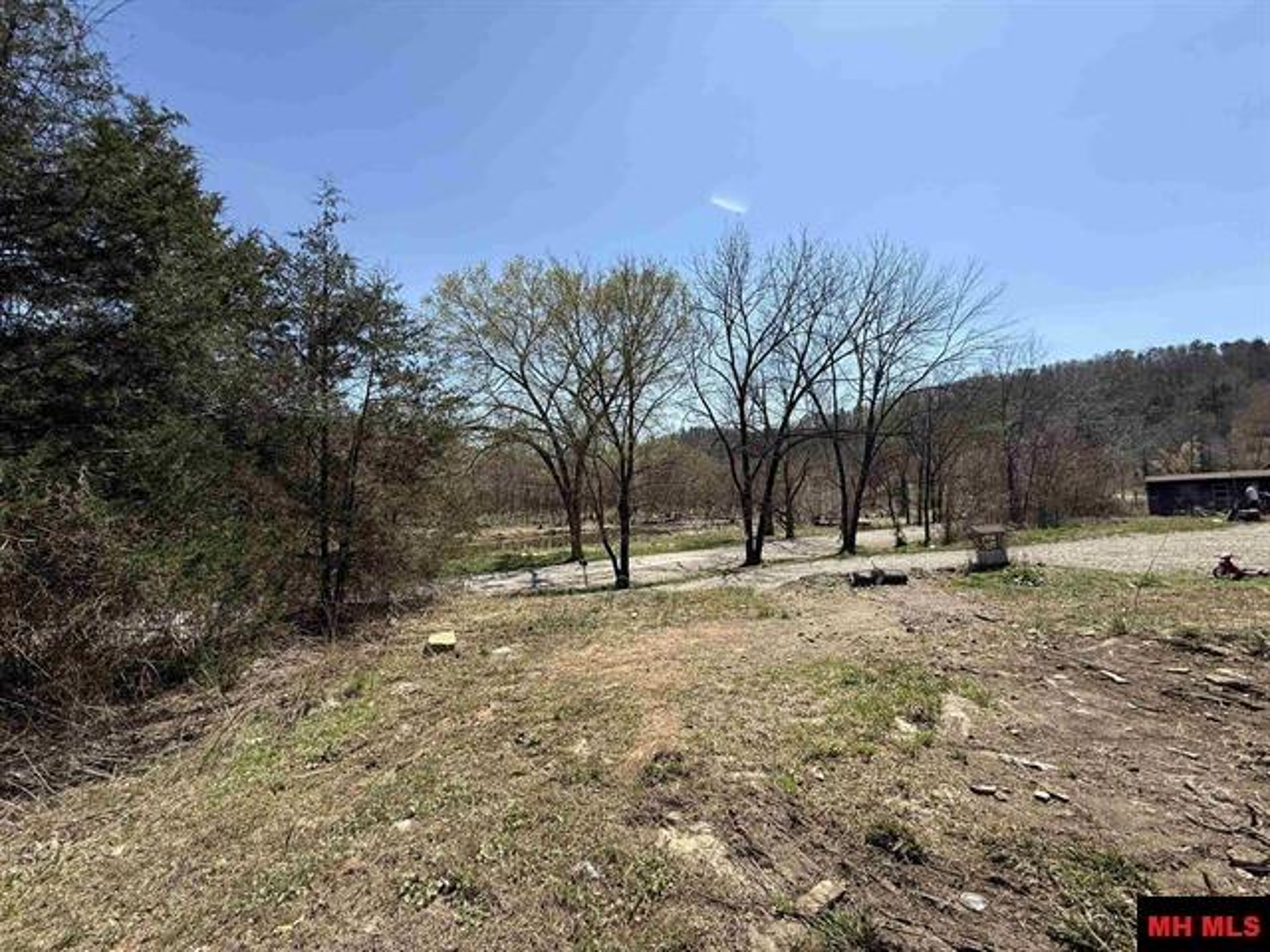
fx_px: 514
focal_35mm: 14
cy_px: 476
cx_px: 635
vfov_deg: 85.7
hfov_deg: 102.1
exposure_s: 1/1795
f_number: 2.2
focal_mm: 2.22
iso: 50
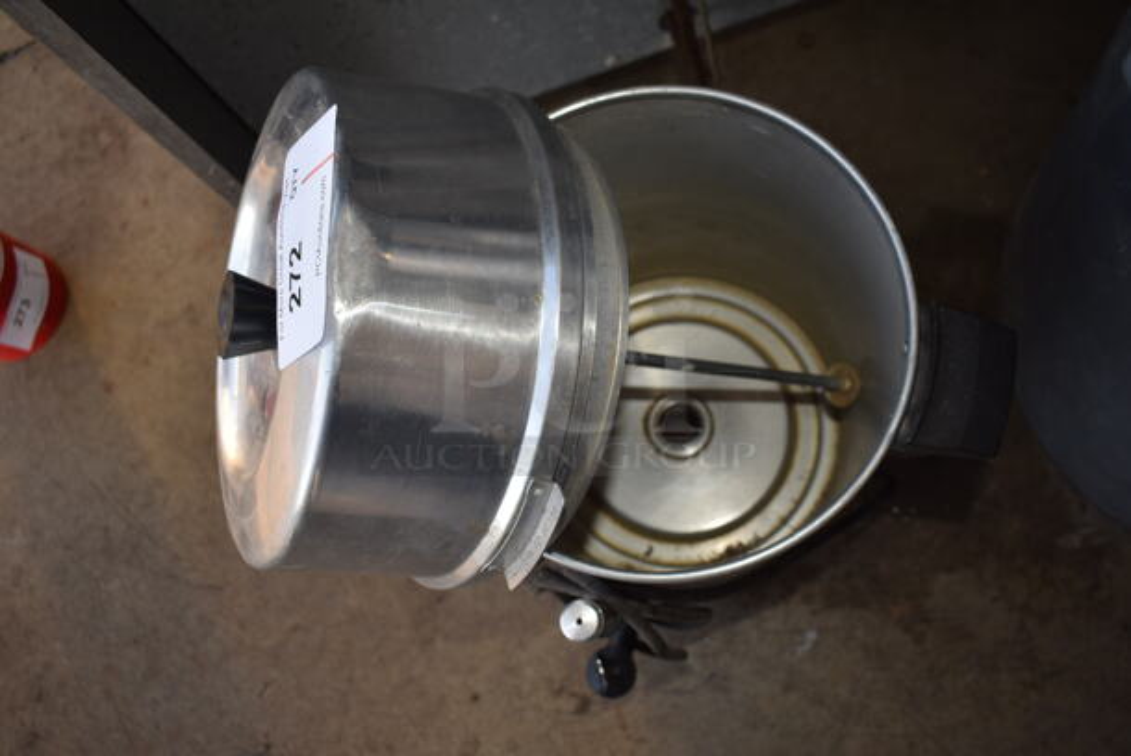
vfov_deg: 40.1
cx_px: 566
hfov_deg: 57.2
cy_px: 378
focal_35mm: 33
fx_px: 1038
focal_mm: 22
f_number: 5
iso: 200
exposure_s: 1/200
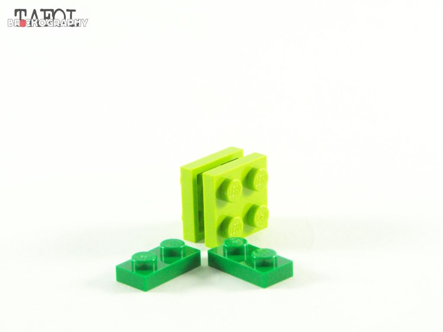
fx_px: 1344
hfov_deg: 18.7
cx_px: 222
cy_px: 166
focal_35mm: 105
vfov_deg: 14.1
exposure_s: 1/60
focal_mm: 17.5
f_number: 4
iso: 400
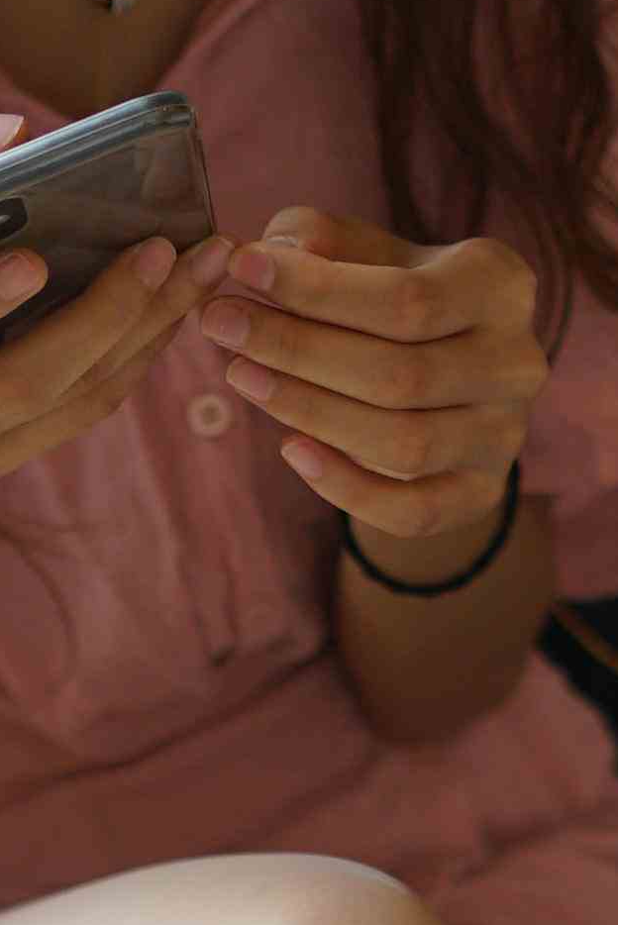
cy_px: 1593
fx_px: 5836
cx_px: 385
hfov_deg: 6.1
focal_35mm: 227
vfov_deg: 8.7
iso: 160
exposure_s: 1/500
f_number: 1.8
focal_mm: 50
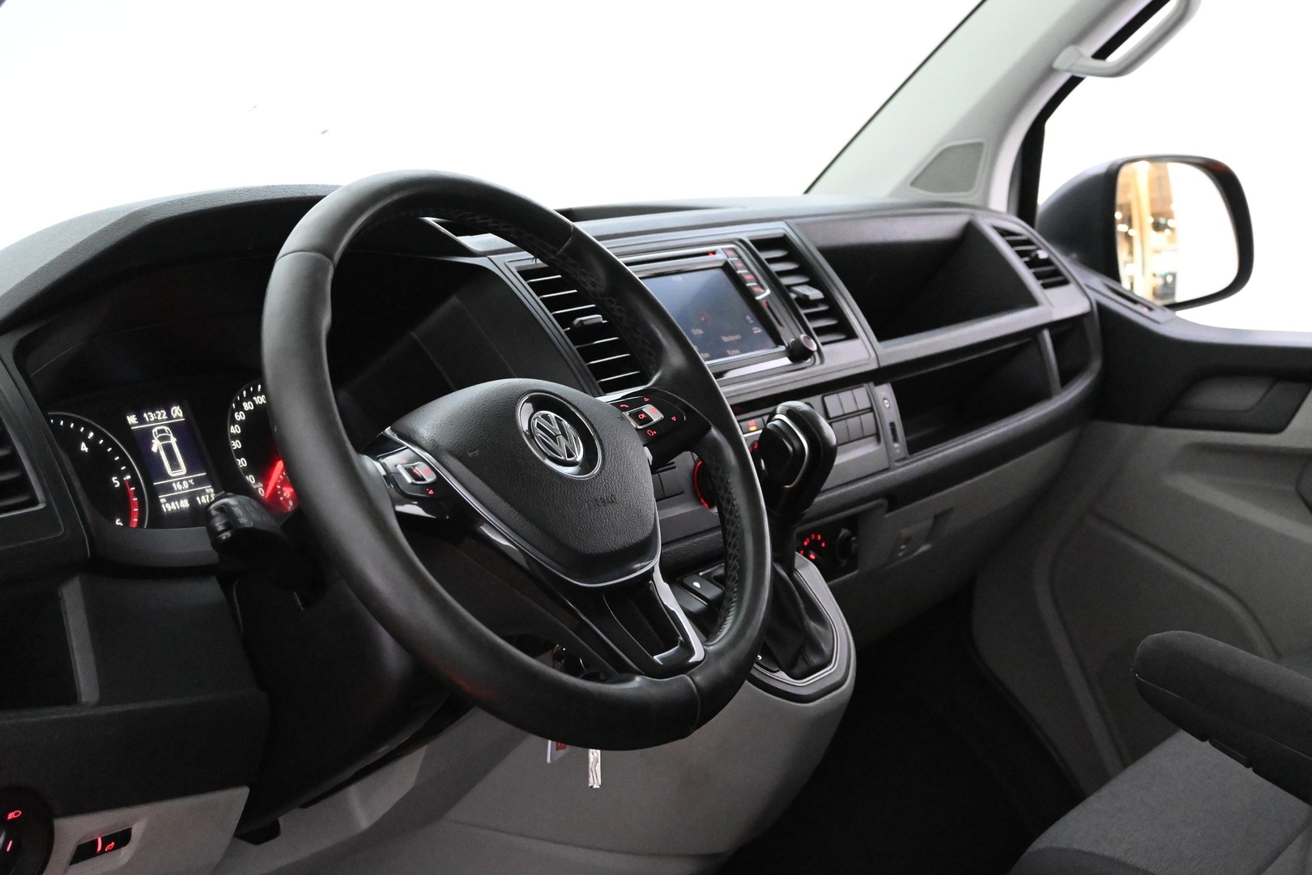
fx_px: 1968
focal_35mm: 54
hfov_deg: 36.9
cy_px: 438
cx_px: 656
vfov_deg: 25.1
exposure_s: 1/60
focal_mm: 36
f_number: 5.3
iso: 10000
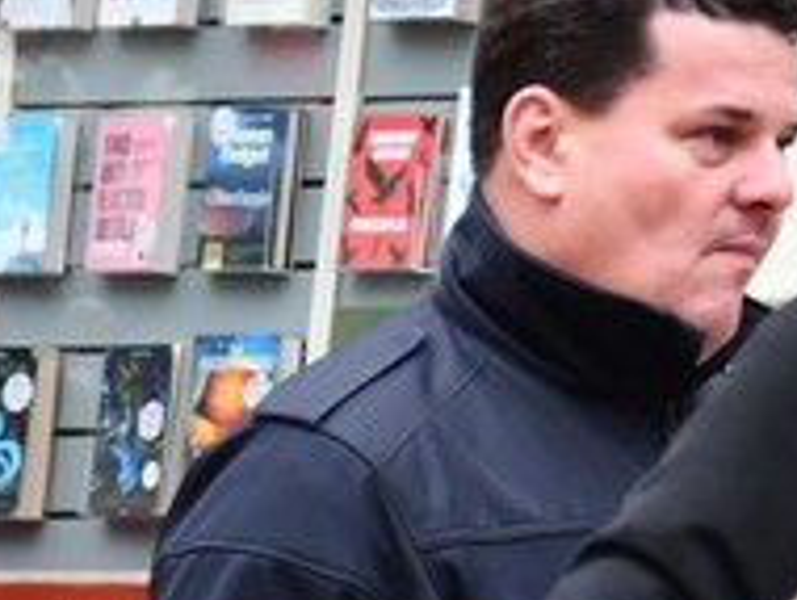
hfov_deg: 4.5
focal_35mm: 435
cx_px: 1854
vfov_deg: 3.4
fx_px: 10028
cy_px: 15
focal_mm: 56
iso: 800
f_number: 4.8
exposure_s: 1/400
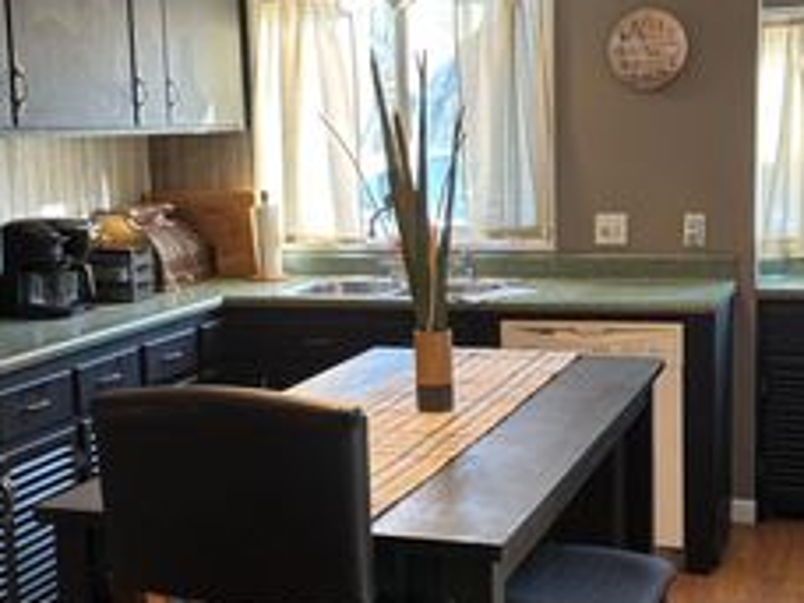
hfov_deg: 33.8
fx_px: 1324
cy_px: 316
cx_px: 402
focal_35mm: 57
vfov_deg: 25.7
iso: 100
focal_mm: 5.96
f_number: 1.6
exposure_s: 1/60
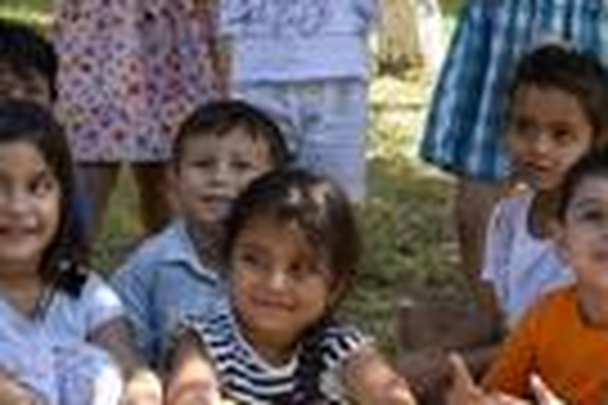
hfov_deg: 14.7
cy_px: -32
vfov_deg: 10.3
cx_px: -239
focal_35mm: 132
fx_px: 2229
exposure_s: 1/250
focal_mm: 29
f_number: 8
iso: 360
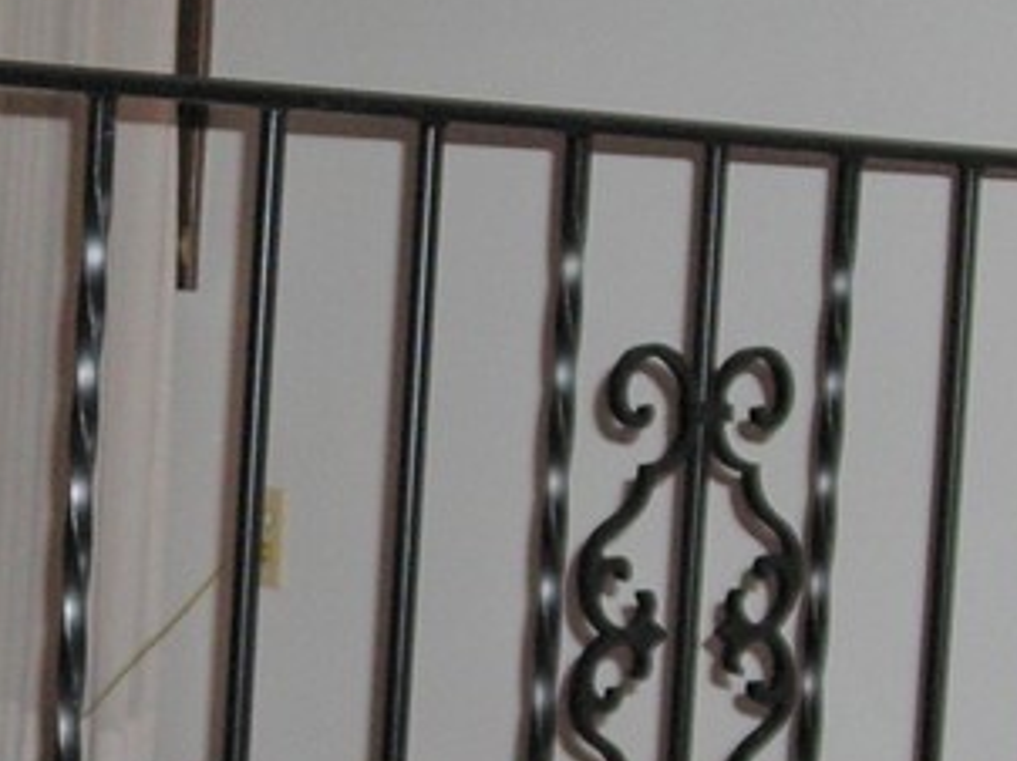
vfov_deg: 11.5
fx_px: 3787
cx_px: 74
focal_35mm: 129
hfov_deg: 15.1
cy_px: 431
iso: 109
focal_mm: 6.3
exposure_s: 1/60.1
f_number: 3.2
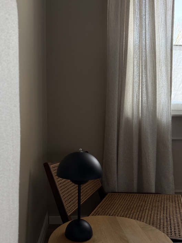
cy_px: 122
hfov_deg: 56.8
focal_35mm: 24
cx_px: 91
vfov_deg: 71.6
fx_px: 168
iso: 200
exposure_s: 1/75
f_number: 1.78
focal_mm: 6.76
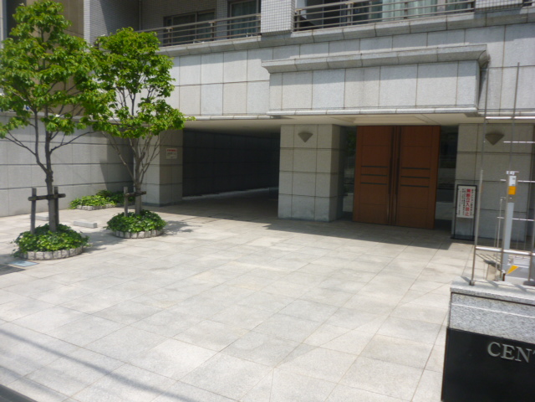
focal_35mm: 28
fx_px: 433
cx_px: 268
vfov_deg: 49.7
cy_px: 201
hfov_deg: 63.4
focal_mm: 5
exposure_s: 1/100
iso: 100
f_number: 9
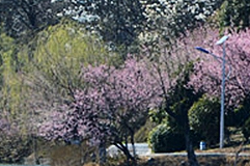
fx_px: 4827
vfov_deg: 2.0
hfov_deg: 3.0
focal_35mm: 696
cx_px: 457
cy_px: 3
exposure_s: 1/320
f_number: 8
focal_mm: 112
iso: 100
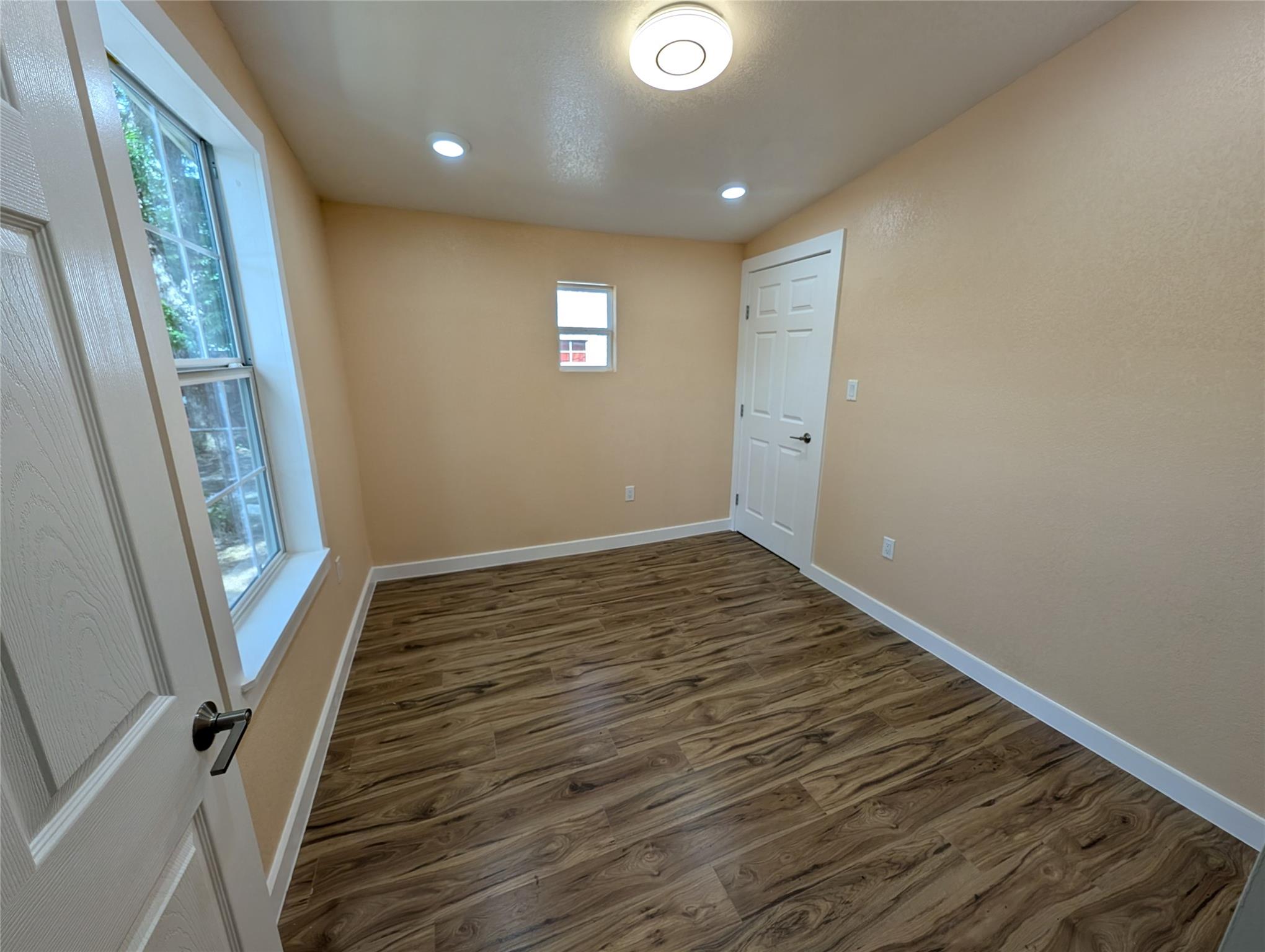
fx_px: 439
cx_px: 632
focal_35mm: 12
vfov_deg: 94.6
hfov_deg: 110.5
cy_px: 476
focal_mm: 2.23
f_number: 1.95
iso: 40
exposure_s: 1/147
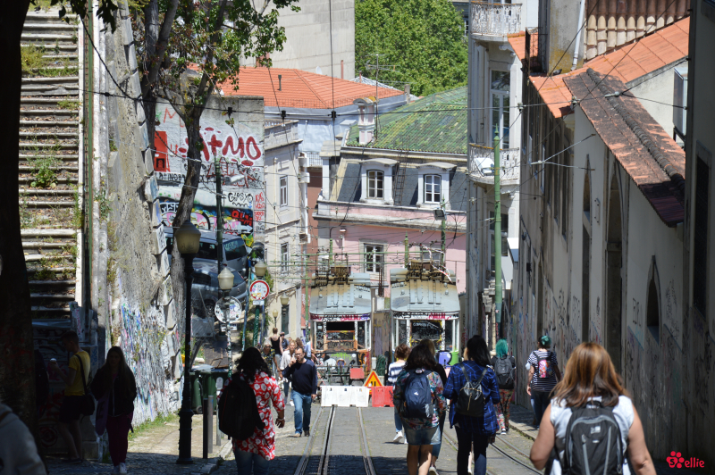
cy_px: 238
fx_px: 3125
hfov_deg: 13.1
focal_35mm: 158
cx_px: 358
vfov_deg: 8.7
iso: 100
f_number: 8
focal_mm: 105
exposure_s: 1/250
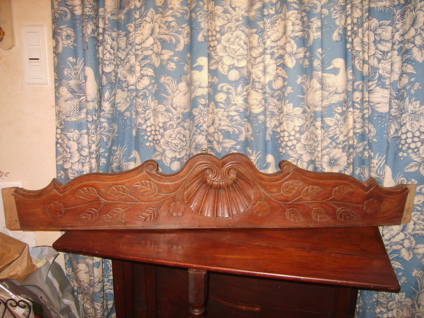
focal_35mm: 35
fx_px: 429
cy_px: 159
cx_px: 212
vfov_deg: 40.7
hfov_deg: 52.6
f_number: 2.8
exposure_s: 1/30
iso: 100
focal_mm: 7.4
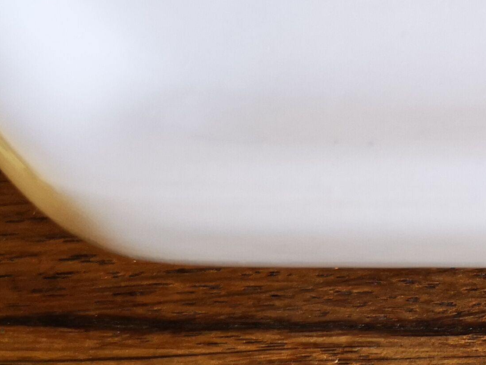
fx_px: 1264
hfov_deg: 19.2
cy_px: 256
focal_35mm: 90
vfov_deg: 16.4
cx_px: 717
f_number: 1.8
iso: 160
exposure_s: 1/33.3
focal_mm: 5.58
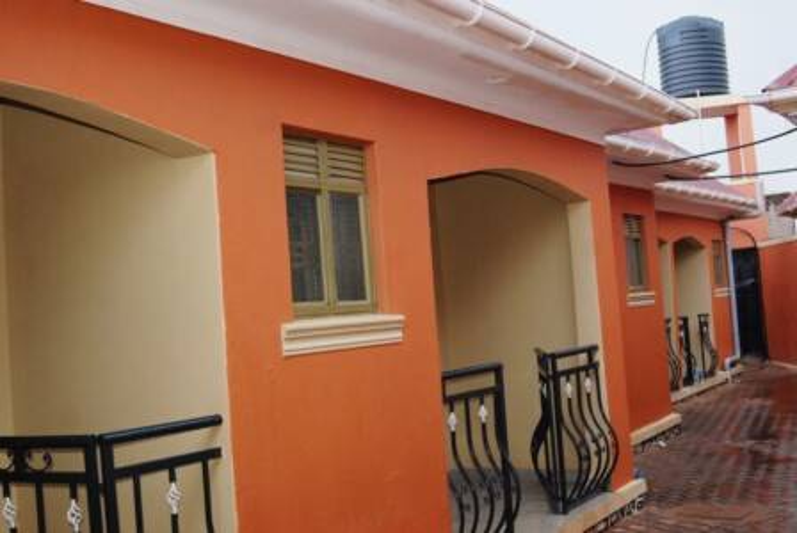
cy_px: 266
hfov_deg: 46.3
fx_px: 931
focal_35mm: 42
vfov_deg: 32.0
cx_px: 398
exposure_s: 1/200
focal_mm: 28
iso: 640
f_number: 3.3
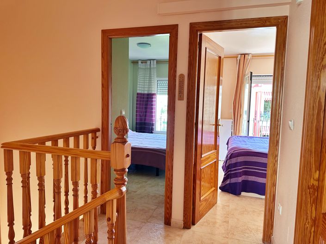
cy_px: 122
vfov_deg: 56.8
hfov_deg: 71.6
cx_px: 163
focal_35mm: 24
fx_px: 226
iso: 200
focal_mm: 6.86
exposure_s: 1/121
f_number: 1.78
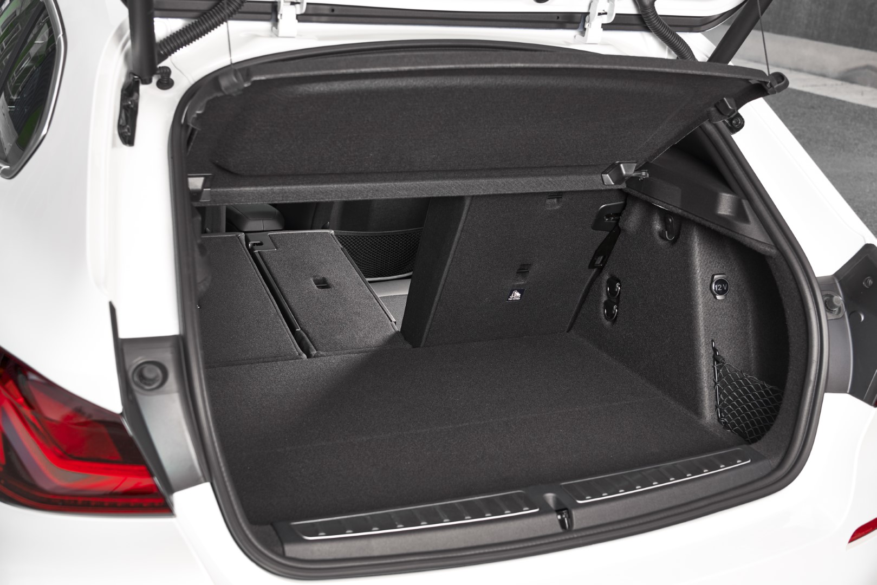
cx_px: 438
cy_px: 292
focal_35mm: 42
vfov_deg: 31.9
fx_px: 1023
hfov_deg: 46.4
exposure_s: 1/160
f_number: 5.6
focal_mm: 42
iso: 200
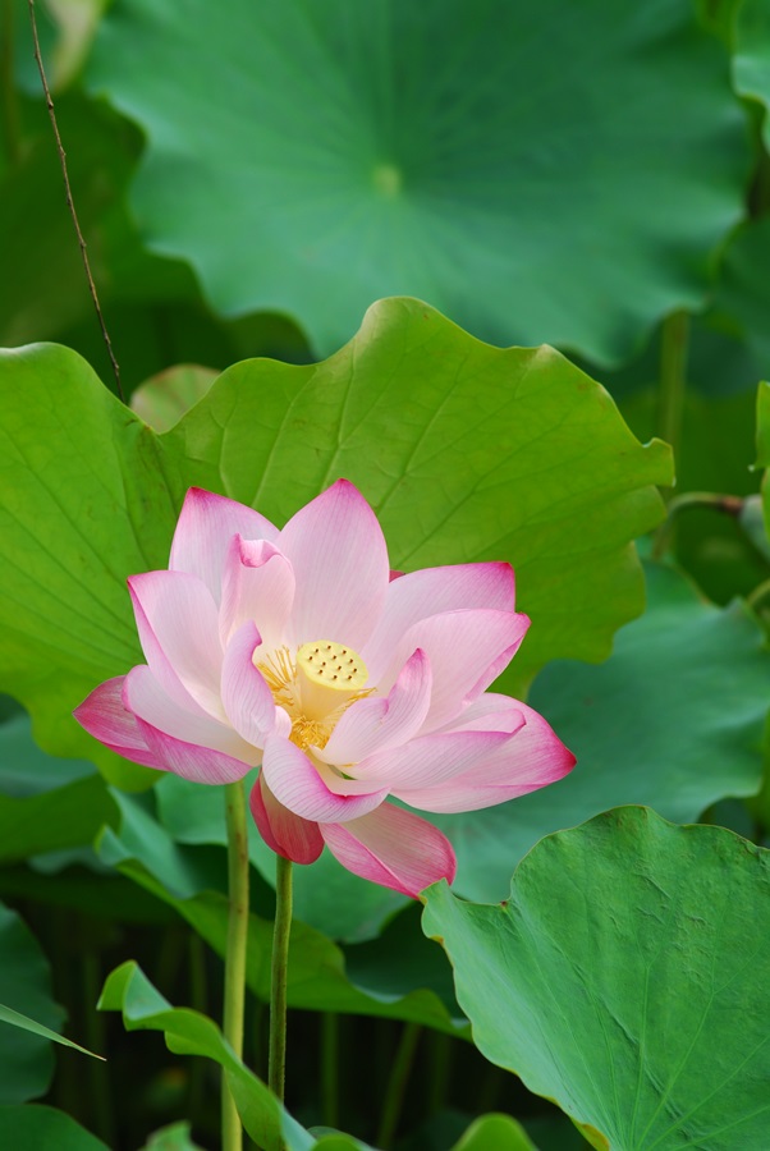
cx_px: 385
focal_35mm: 278
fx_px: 8882
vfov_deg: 7.4
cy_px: 576
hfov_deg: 5.0
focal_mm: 185
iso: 100
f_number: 7.1
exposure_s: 1/80
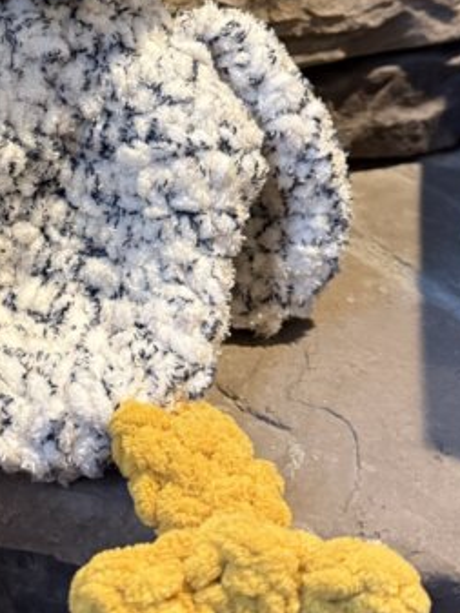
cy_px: 149
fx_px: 1009
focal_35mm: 57
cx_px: 69
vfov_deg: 33.1
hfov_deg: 25.1
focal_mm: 6.76
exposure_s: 1/60
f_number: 1.78
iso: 800
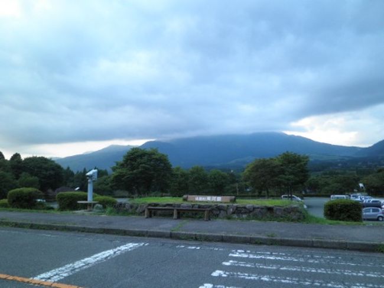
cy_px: 144
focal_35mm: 26
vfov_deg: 53.0
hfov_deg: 67.3
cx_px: 192
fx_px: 288
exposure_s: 1/30
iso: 100
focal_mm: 4.7
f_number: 2.8
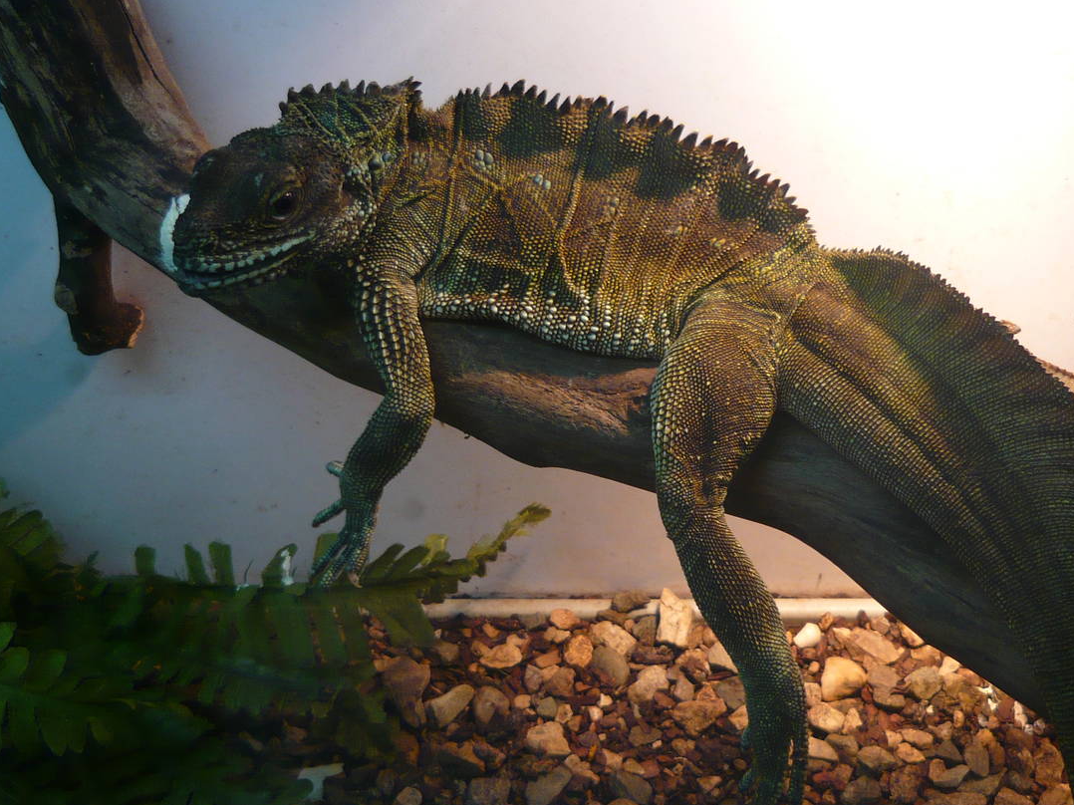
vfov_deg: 29.6
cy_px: 477
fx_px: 1520
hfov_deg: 38.9
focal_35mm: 49
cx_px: 600
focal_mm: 5.5
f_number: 2.8
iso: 125
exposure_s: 1/30
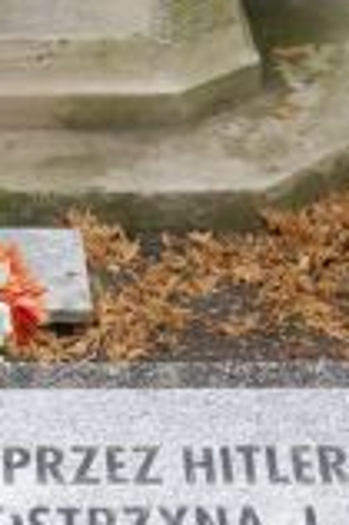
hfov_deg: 8.5
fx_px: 2302
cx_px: -106
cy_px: 567
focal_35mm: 158
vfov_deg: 12.8
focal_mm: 26
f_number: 5.6
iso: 100
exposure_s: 1/60
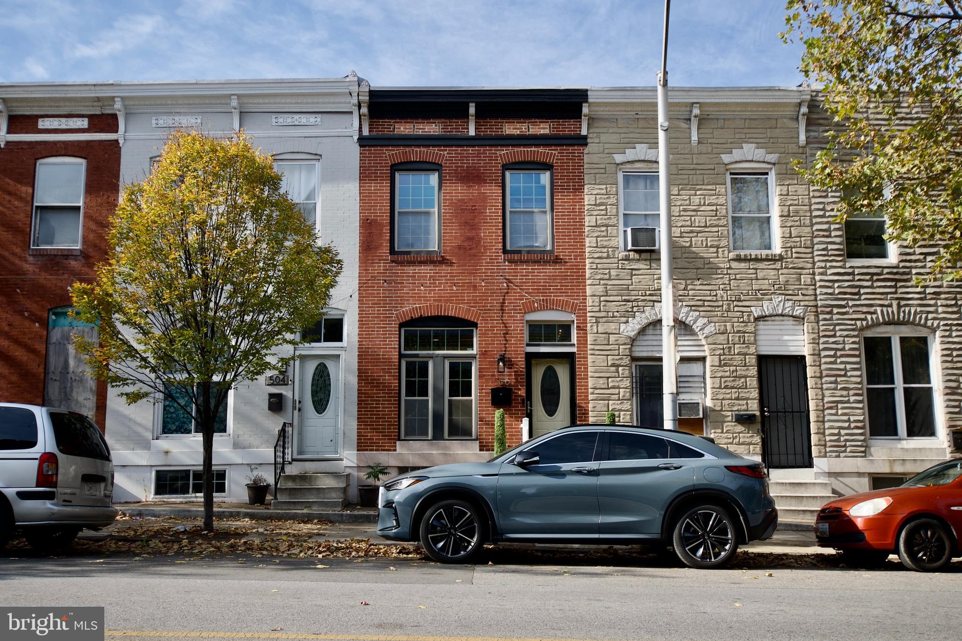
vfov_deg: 40.0
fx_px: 882
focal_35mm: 33
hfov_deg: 57.2
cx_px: 481
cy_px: 320
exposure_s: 1/640
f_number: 7.1
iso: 200
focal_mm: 22
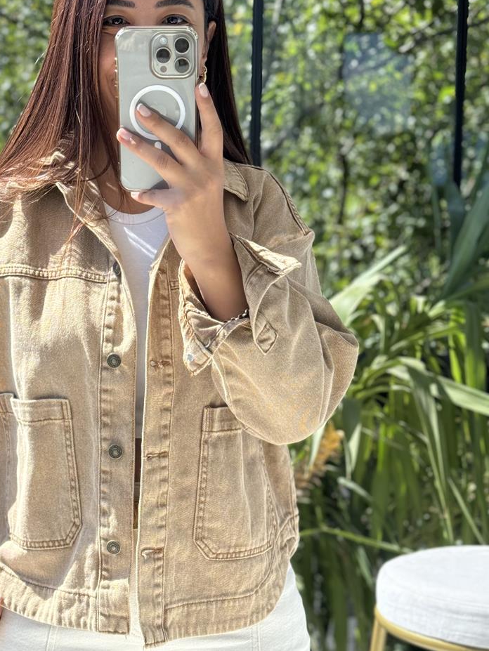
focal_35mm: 69
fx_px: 1299
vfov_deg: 28.1
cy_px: 346
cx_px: 166
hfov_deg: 21.2
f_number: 1.78
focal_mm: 6.76
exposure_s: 1/383
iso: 64
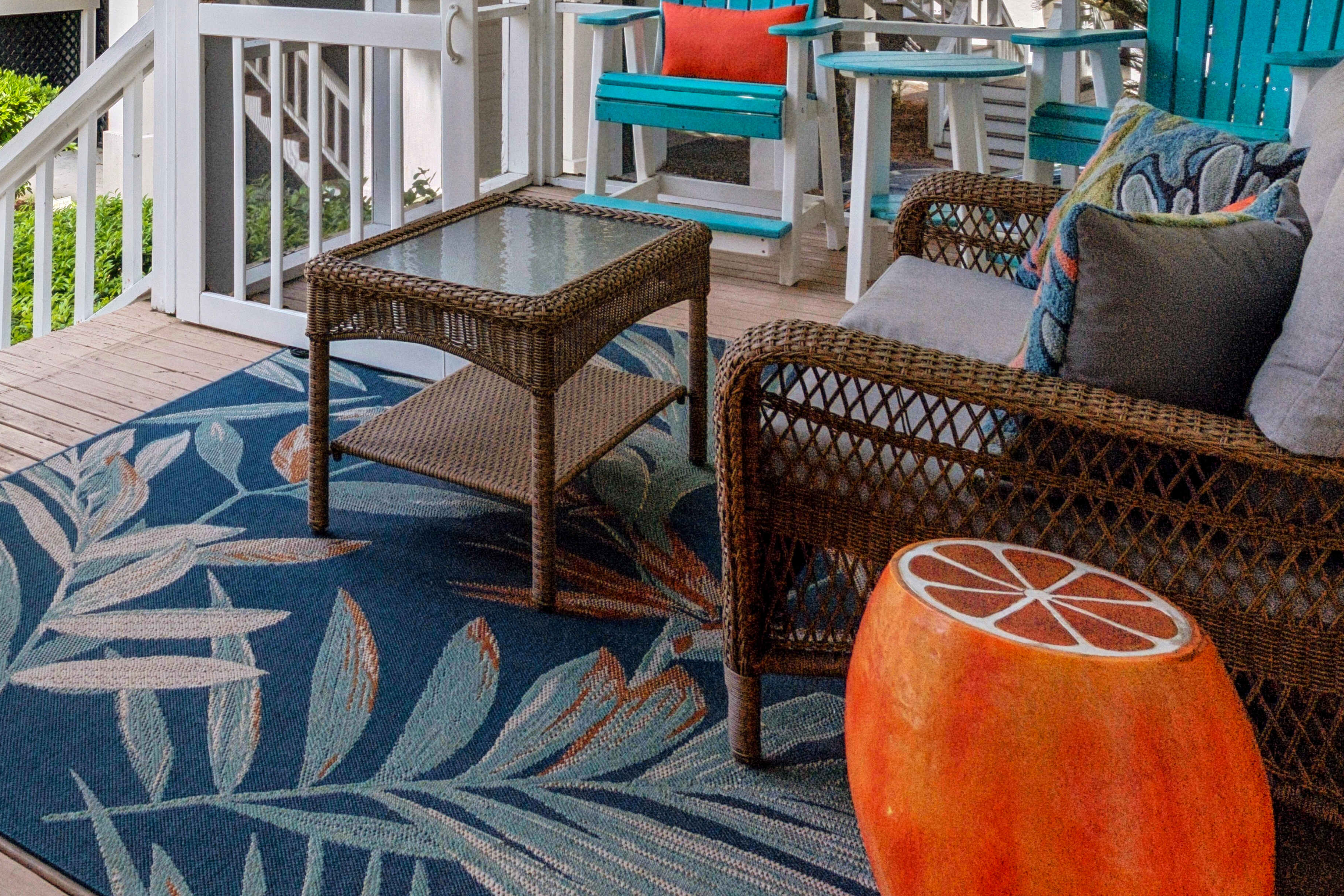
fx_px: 1381
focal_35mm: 37
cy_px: -68
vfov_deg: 32.1
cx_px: 78
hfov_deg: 45.7
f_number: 8
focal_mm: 17
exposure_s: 1/640
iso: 250
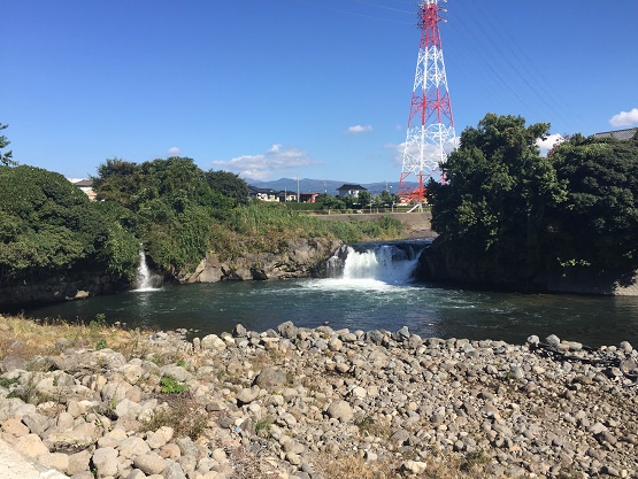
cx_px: 319
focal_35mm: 29
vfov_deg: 48.3
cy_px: 240
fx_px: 535
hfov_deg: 61.6
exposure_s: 1/1522
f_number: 2.2
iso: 32
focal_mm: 4.15
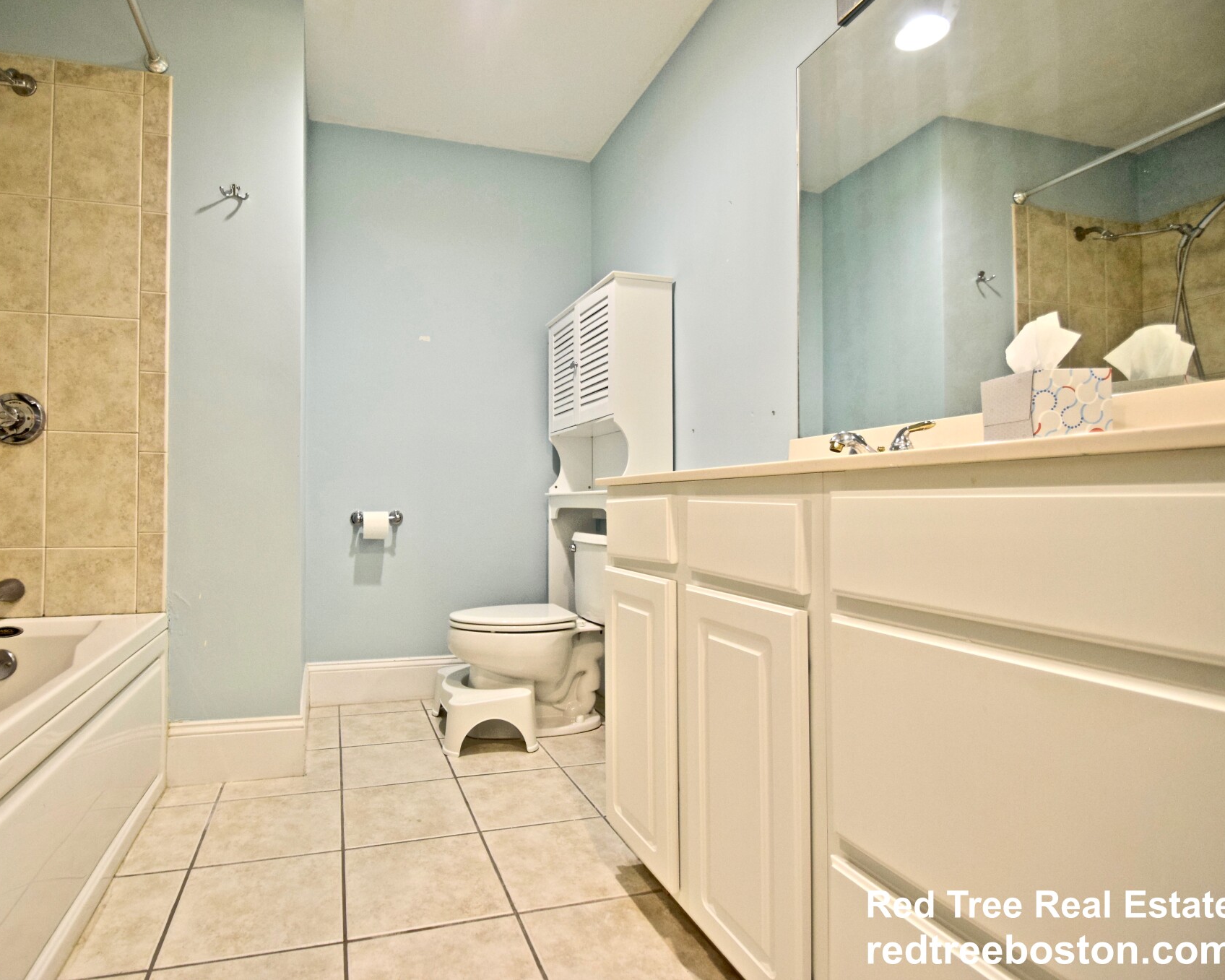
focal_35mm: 17
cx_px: 499
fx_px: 616
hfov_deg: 88.7
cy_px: 488
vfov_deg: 77.0
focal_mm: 10
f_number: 4
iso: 800
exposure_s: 1/60
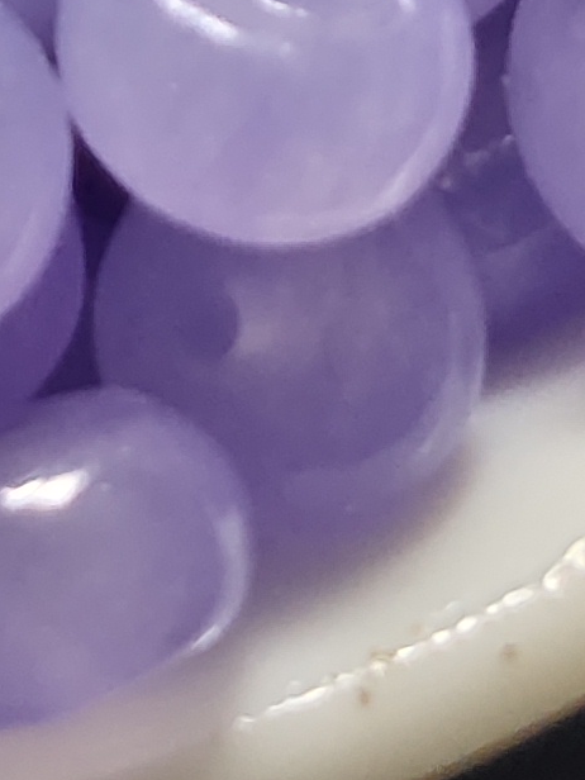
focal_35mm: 202
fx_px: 4552
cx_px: -428
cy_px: -827
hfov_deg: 7.2
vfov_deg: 9.1
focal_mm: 4.05
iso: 321
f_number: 1.78
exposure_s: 1/100
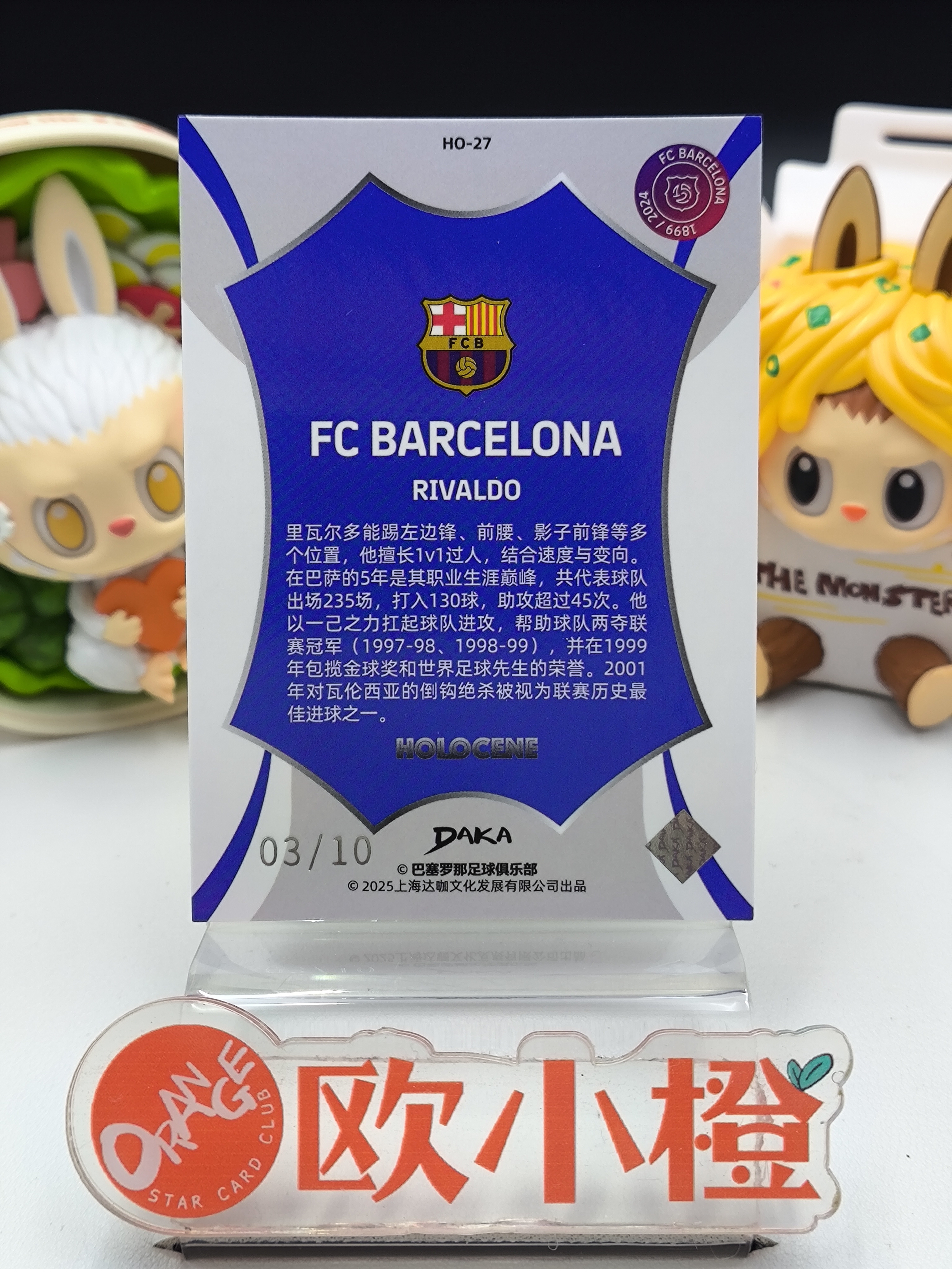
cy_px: 634
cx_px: 476
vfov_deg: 41.2
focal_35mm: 46
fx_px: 1687
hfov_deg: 31.5
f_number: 1.7
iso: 125
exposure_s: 1/105
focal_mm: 5.35
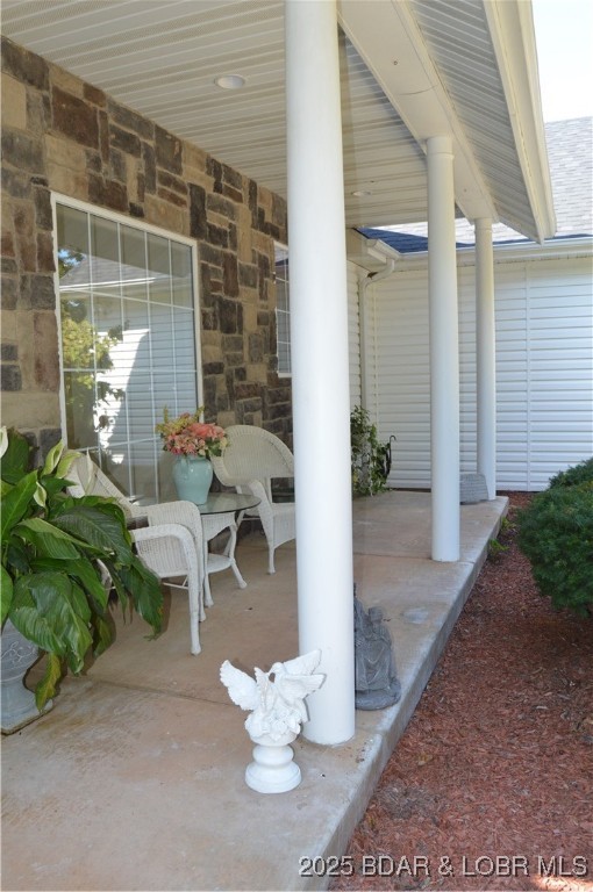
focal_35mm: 27
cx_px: 296
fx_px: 669
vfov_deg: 67.4
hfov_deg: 47.8
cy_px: 446
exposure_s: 1/200
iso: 800
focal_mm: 18
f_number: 9
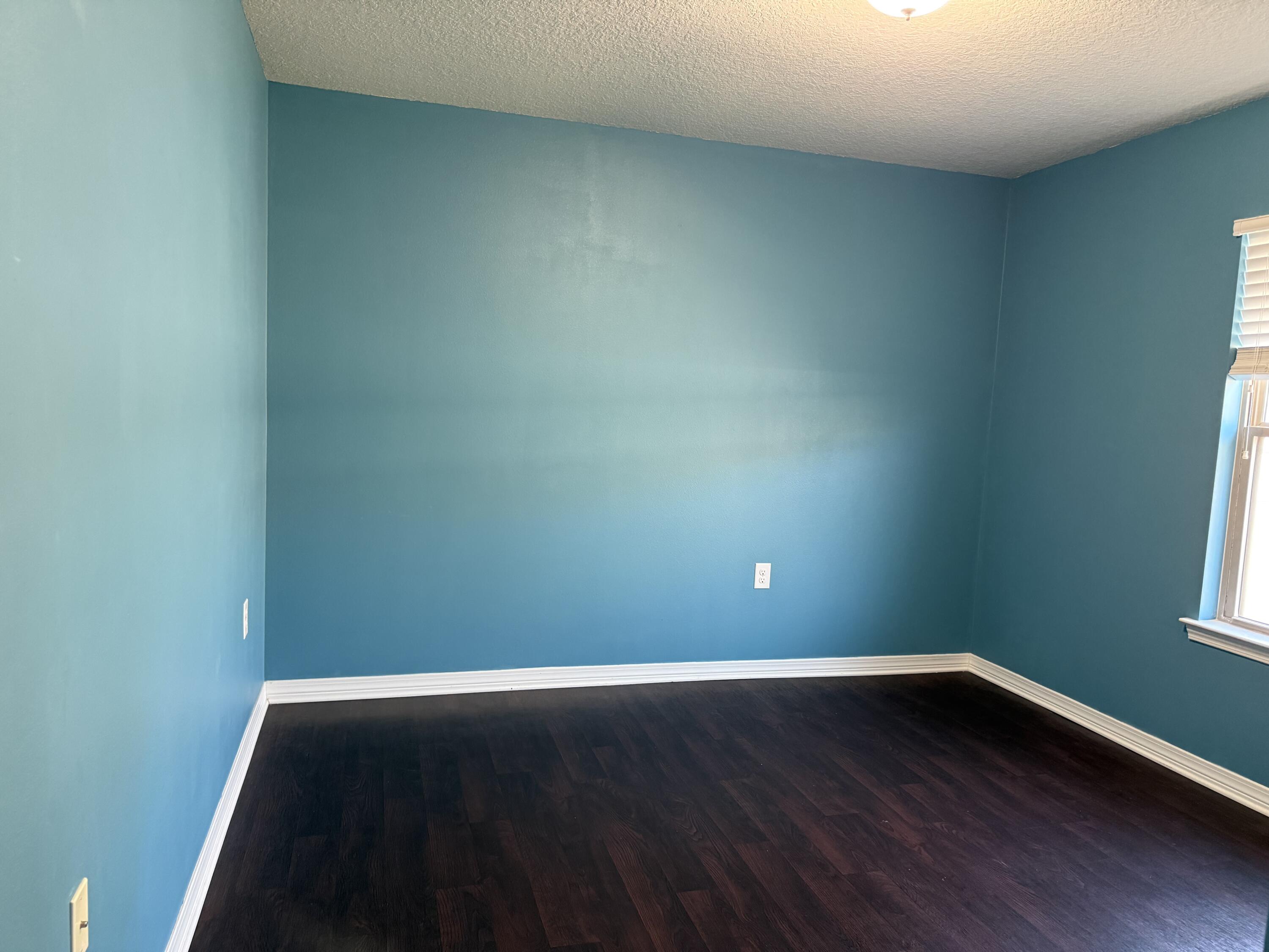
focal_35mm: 24
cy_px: 476
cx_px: 634
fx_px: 880
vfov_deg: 56.8
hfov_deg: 71.6
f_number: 1.78
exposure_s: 1/60
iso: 400
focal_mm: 6.76
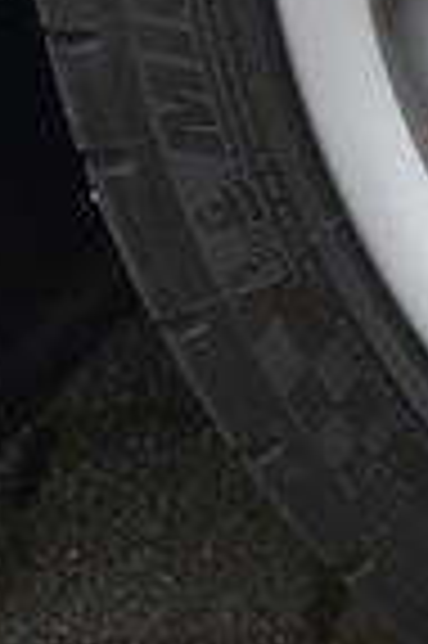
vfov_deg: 5.5
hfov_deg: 3.6
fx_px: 6650
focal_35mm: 372
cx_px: 1189
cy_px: -250
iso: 800
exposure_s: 1/125
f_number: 5.6
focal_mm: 46
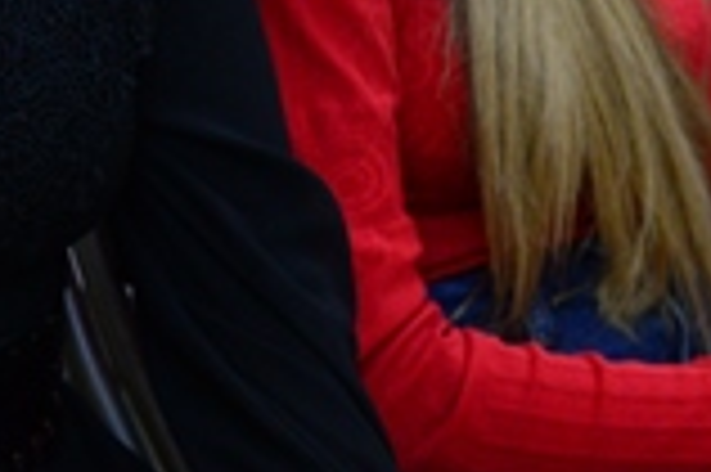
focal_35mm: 253
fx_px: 4991
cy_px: -29
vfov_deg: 5.4
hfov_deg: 8.0
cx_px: -266
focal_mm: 50
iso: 2000
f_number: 3.2
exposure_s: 1/125
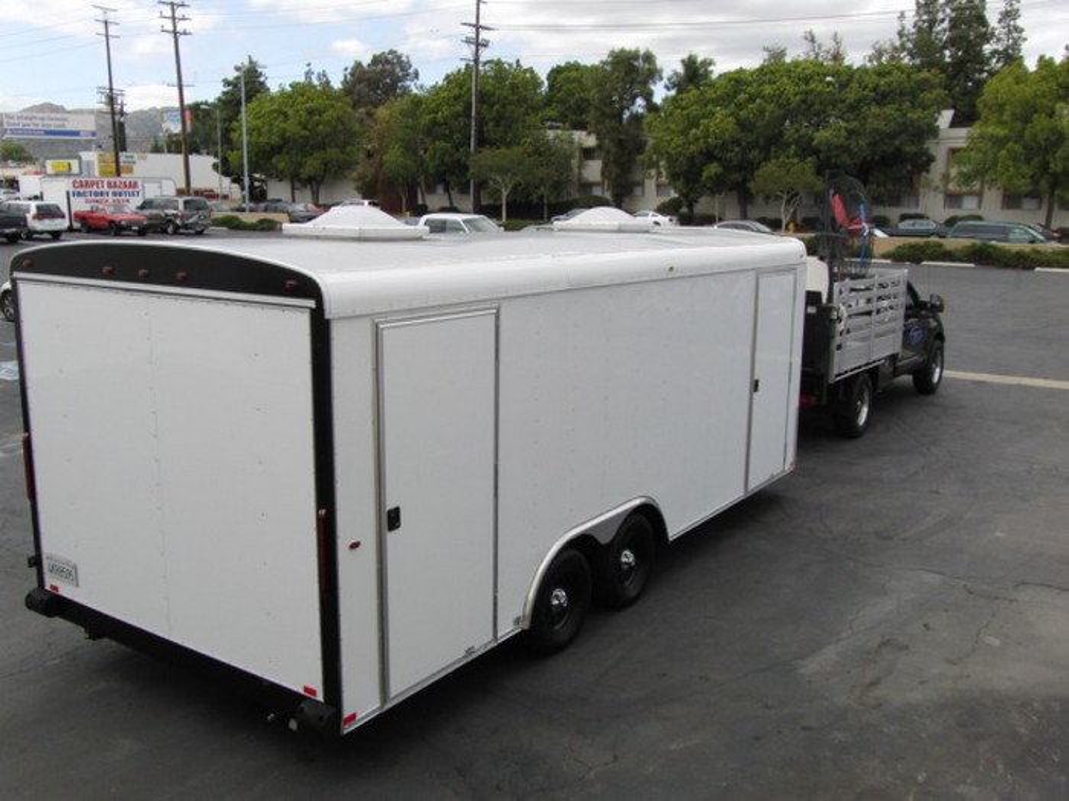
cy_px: 400
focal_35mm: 33
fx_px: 1019
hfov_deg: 55.4
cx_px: 534
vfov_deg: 42.9
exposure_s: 1/400
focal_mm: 5.9
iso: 100
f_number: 4.7
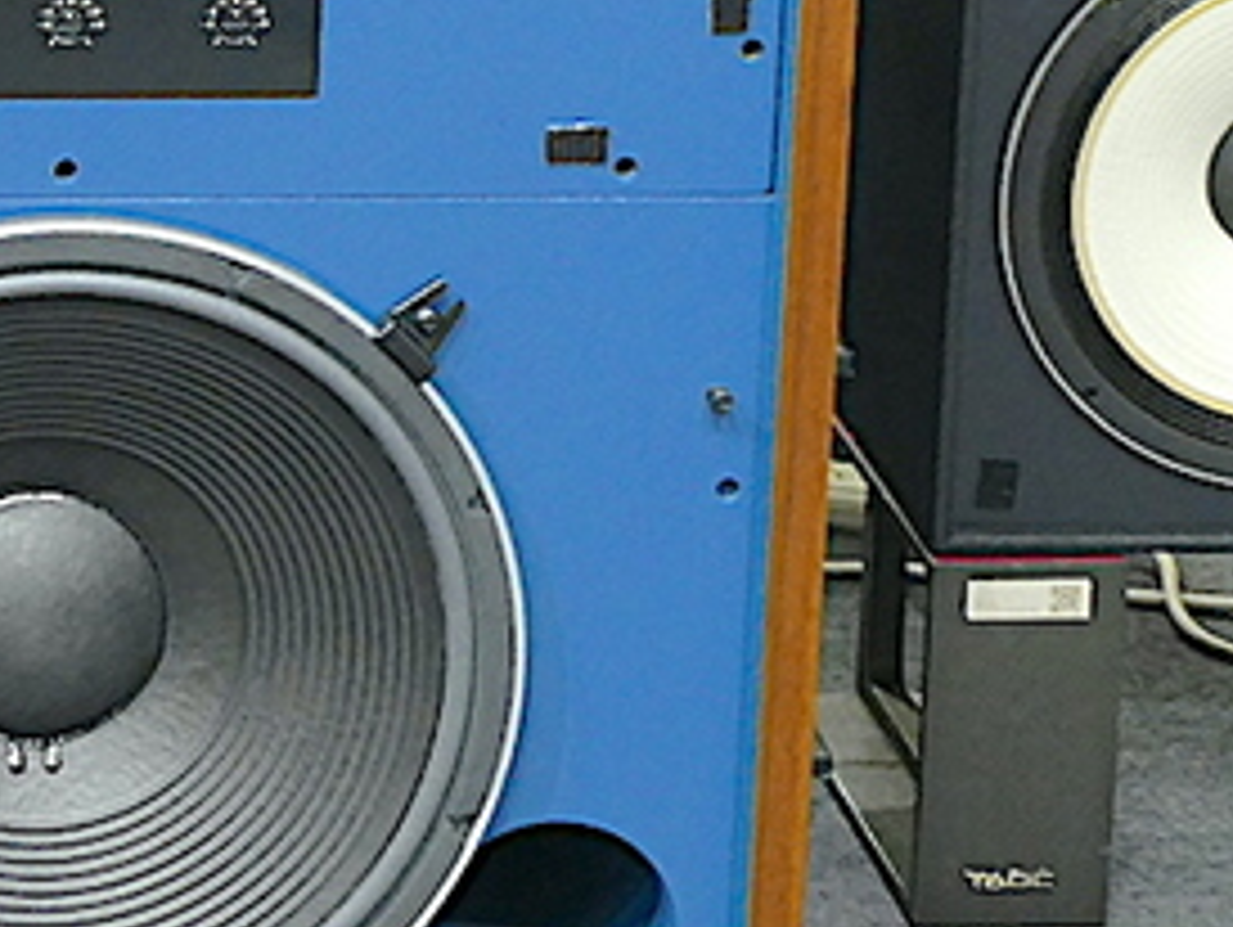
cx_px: -765
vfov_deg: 8.4
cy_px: -94
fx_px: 6239
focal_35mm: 175
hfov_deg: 10.8
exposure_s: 1/2.5
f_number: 4.1
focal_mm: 9
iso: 200
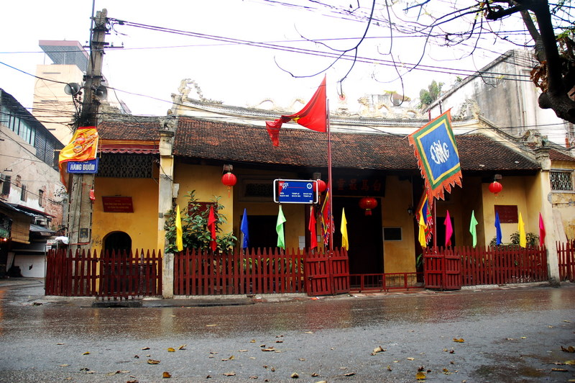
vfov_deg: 47.9
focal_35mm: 27
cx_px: 288
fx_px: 431
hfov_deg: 67.4
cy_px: 192
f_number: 3.5
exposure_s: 1/20
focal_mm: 18
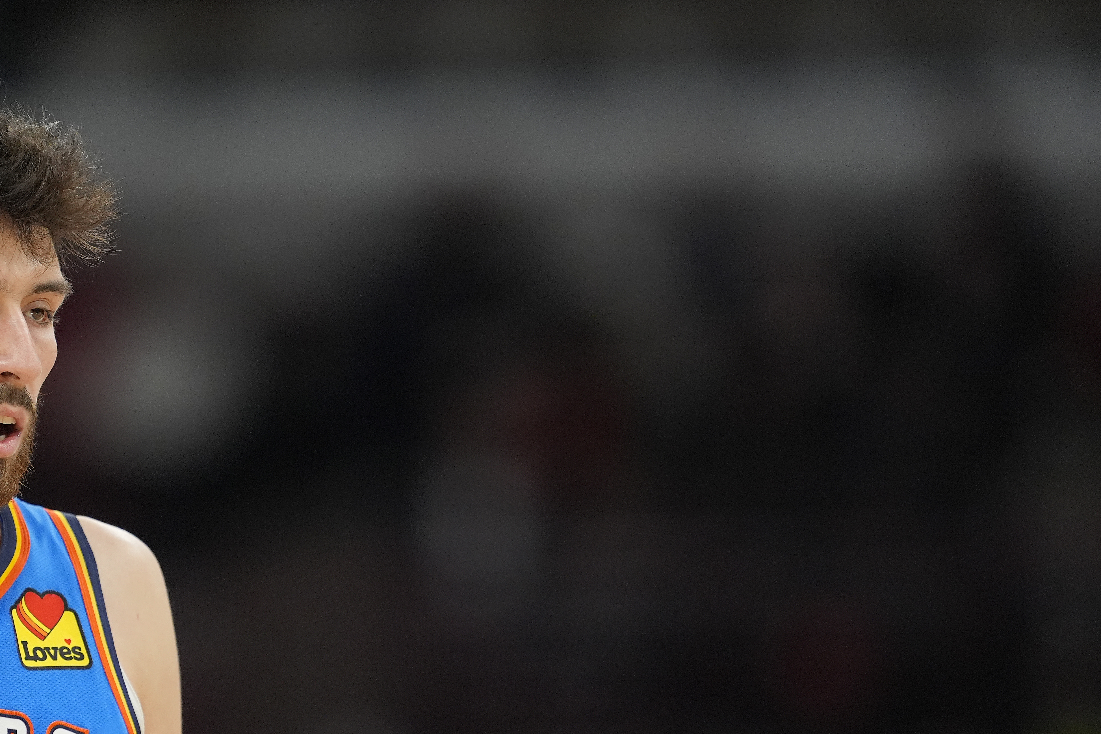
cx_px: 392
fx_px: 18837
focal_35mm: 616
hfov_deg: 3.3
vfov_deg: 2.2
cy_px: 555
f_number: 3.2
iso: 3200
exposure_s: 1/2000
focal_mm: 400
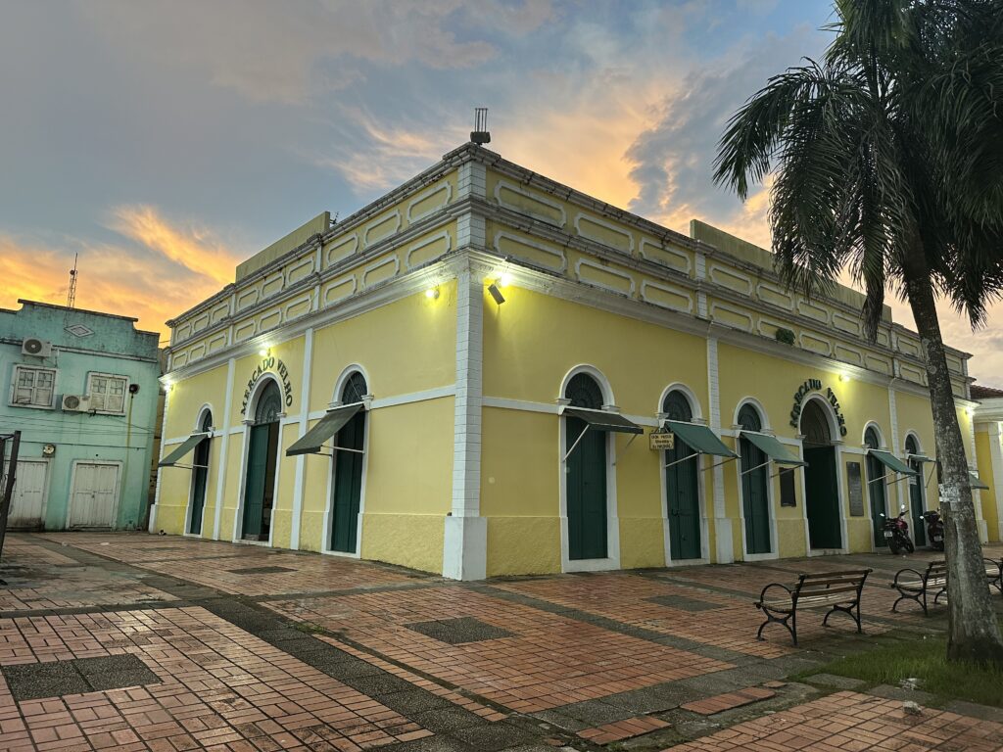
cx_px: 502
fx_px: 695
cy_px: 376
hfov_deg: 71.6
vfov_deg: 56.8
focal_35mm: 24
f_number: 1.78
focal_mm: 6.86
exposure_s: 1/120
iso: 200
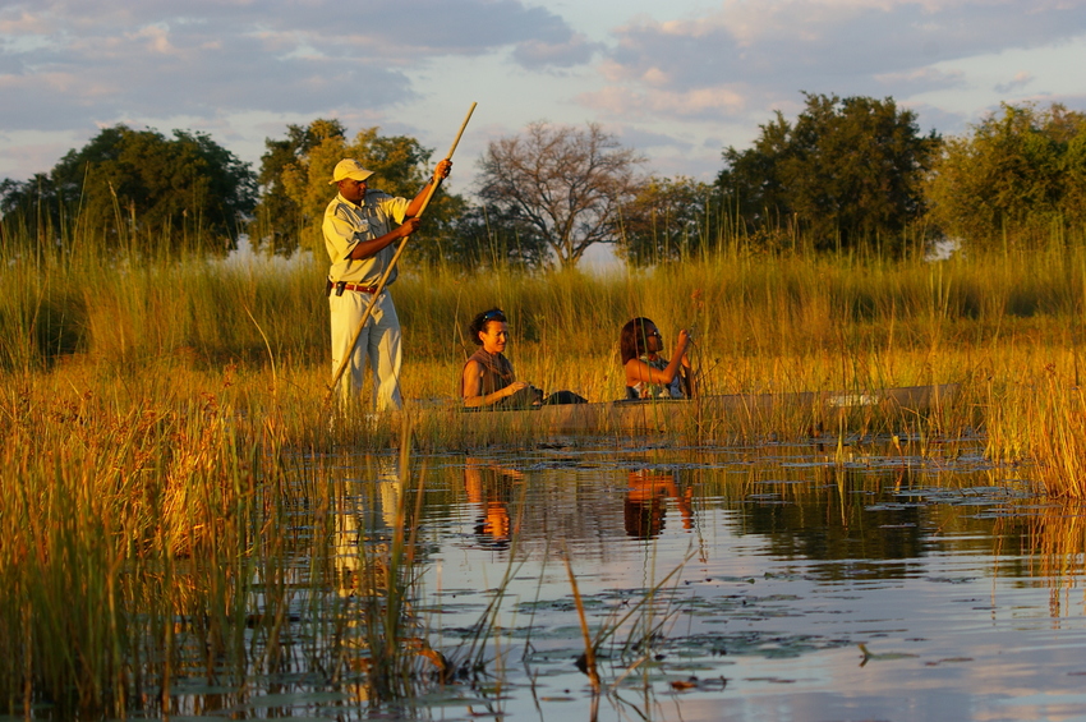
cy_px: 361
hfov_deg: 18.2
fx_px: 3390
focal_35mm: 112
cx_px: 543
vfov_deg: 12.2
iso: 200
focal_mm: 75
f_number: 6.7
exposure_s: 1/180
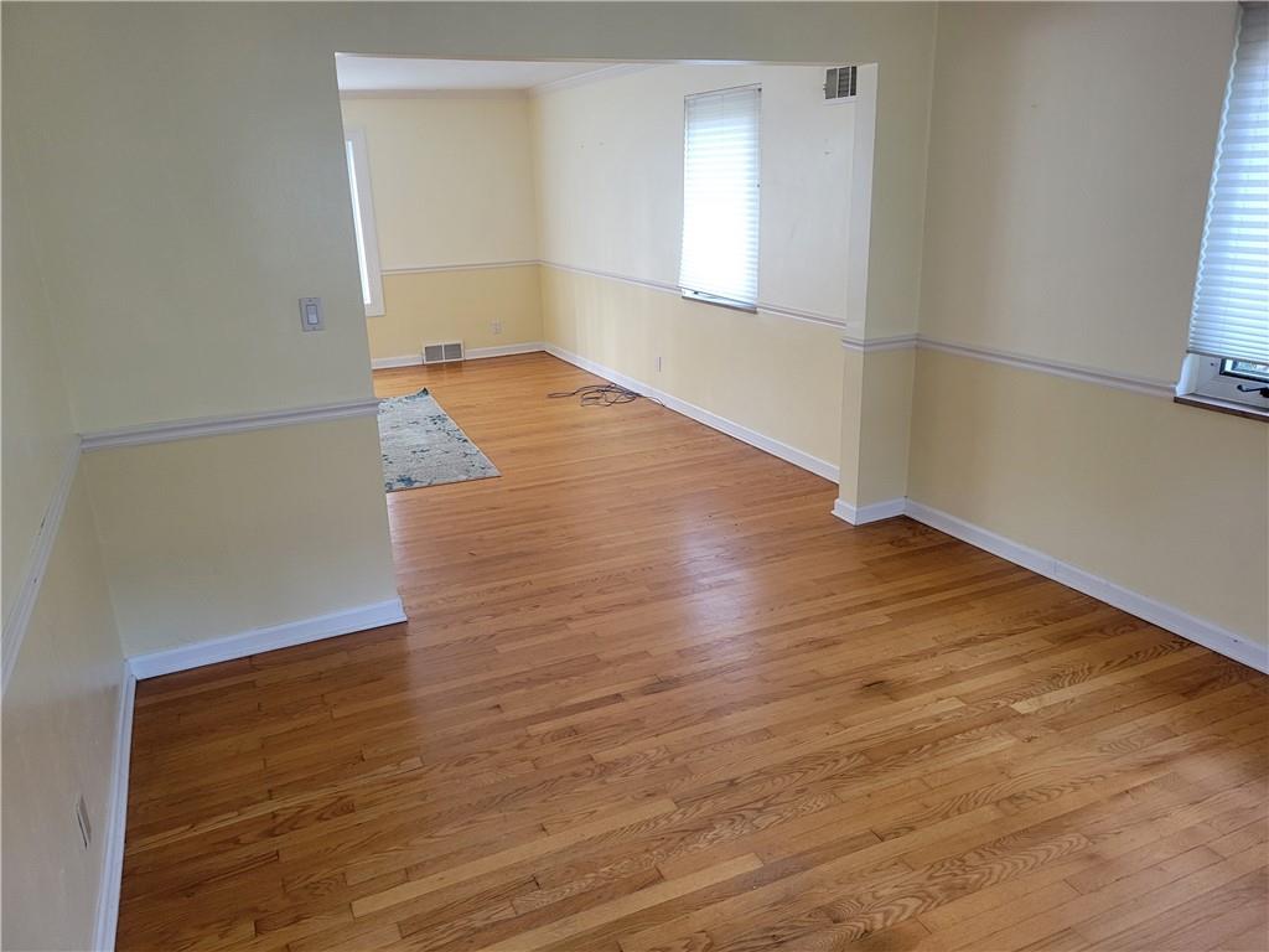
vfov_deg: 53.1
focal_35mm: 26
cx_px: 634
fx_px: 953
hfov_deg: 67.3
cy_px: 476
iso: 320
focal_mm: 5.4
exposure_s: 1/40
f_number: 1.8
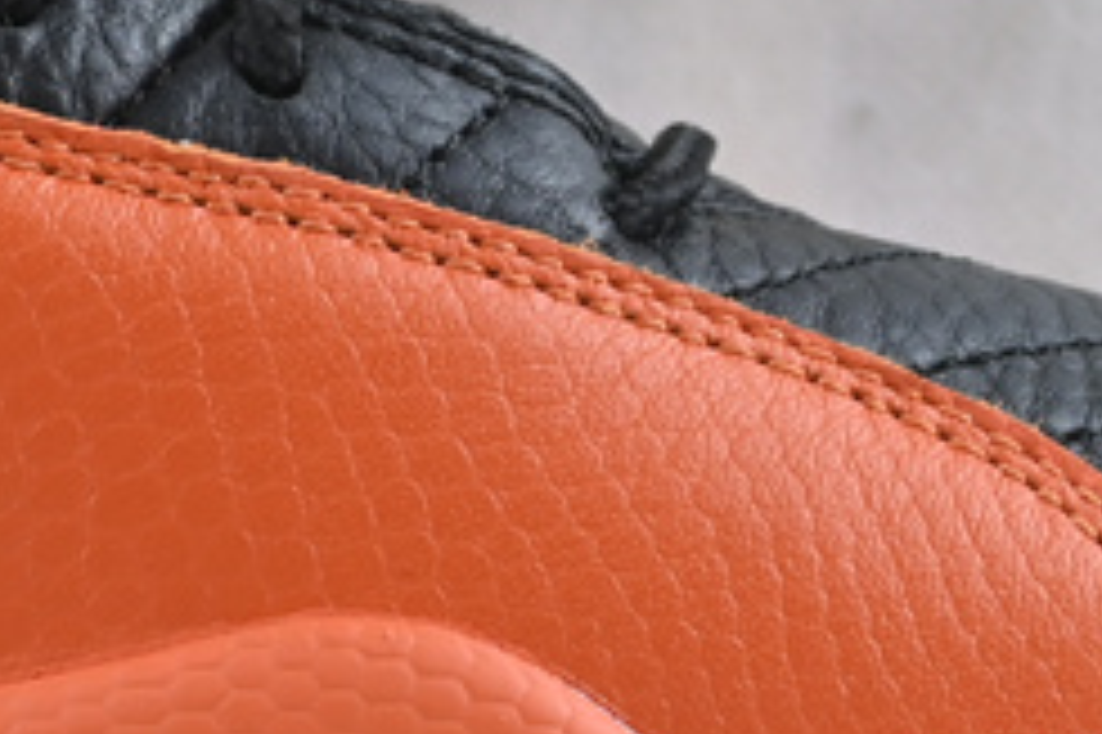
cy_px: 221
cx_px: -508
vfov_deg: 5.7
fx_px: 7416
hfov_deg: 8.3
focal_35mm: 242
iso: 180
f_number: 5
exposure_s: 1/50
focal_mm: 33
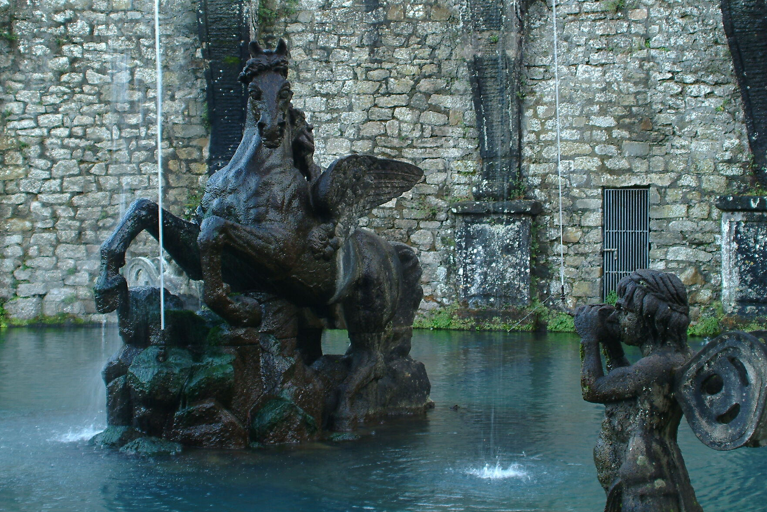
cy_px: 192
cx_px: 425
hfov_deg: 28.2
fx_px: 1527
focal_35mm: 72
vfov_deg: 19.0
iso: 200
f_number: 5.6
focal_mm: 35
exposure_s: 1/15
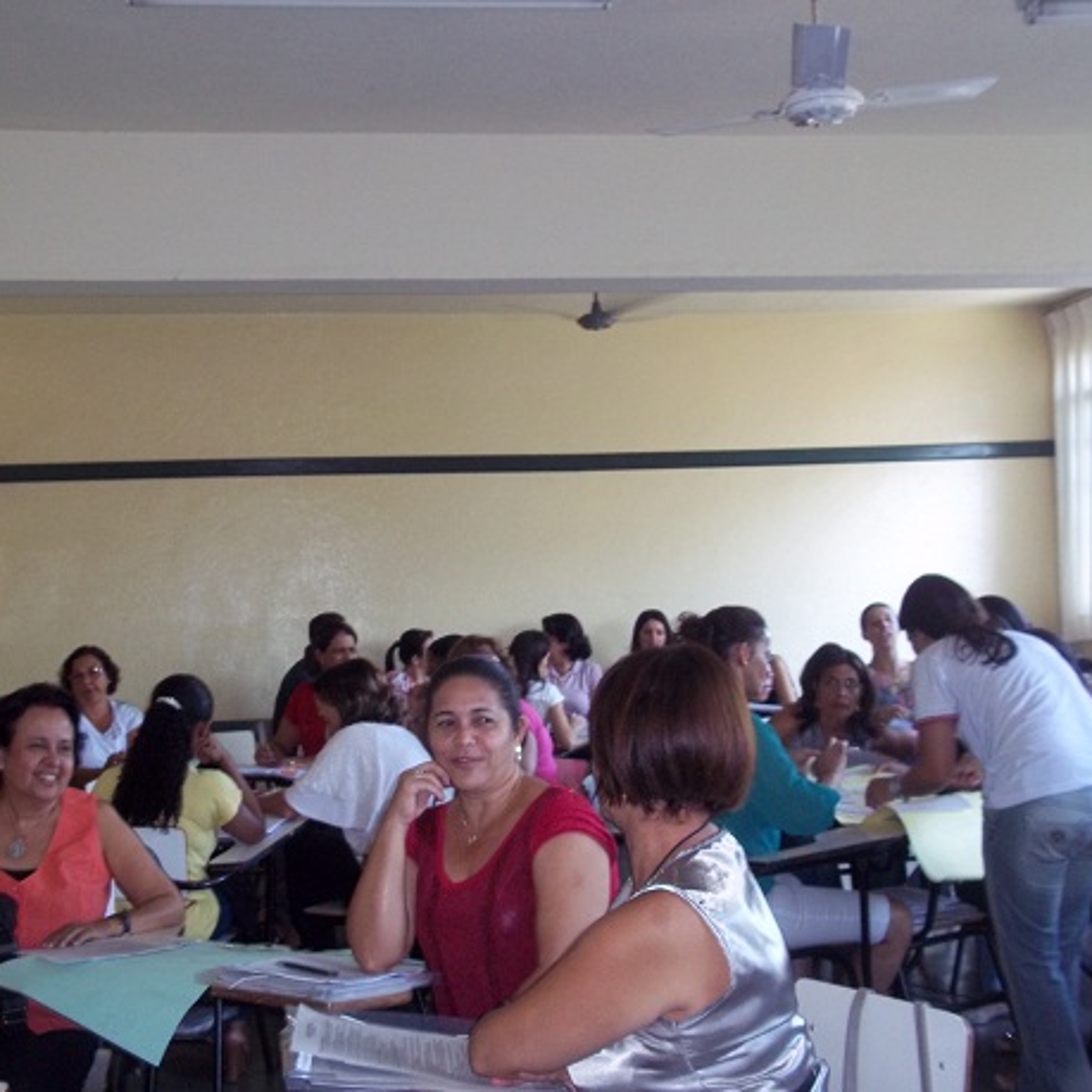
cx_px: 443
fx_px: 1535
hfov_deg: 39.0
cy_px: 551
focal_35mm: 43
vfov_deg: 39.2
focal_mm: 6.5
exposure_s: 1/30
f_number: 3.1
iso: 160
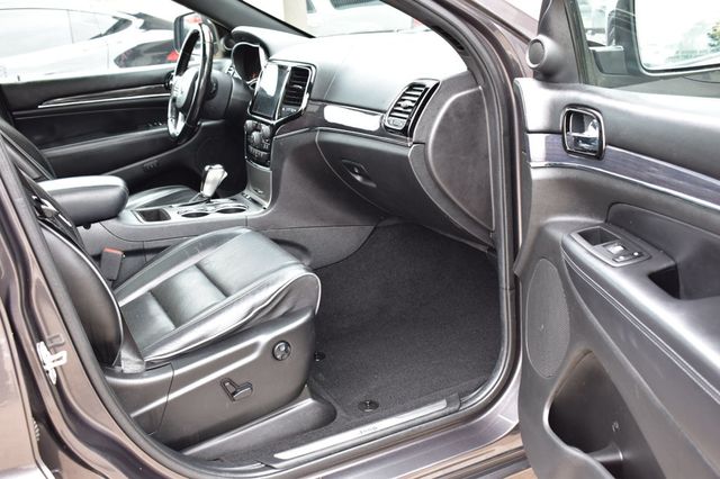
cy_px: 240
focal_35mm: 38
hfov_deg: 51.3
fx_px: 750
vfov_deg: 35.5
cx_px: 360
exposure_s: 1/15
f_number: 6.3
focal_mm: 25
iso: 450
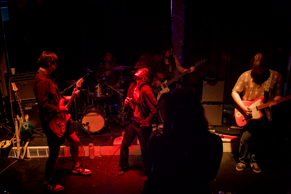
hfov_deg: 70.4
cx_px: 146
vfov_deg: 50.4
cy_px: 97
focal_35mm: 26
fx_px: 206
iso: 1600
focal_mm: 17
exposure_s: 1/250
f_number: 2.8
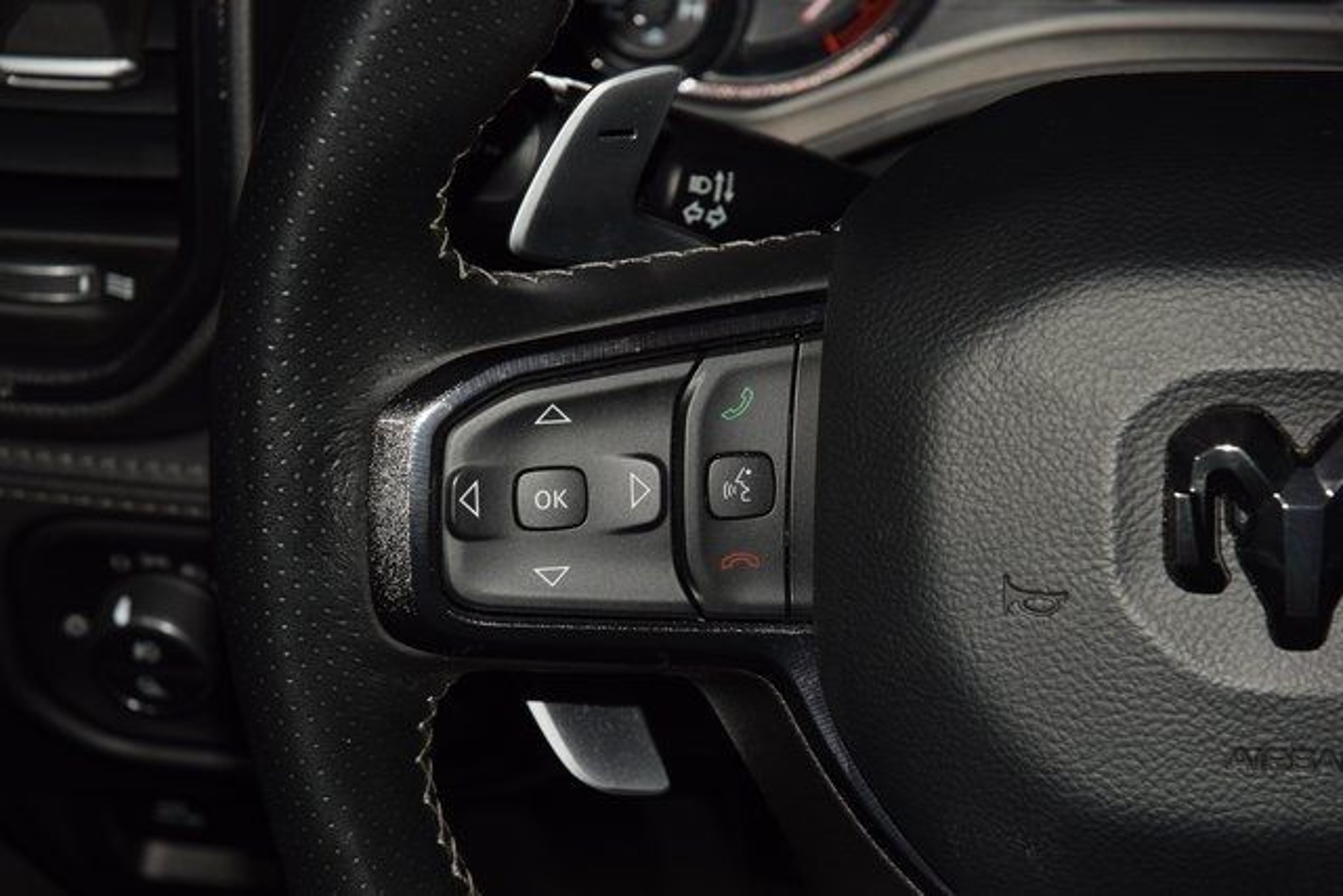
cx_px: 672
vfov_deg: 13.0
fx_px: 3918
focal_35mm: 105
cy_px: 448
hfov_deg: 19.5
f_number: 8
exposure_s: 1/125
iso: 100
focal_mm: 70
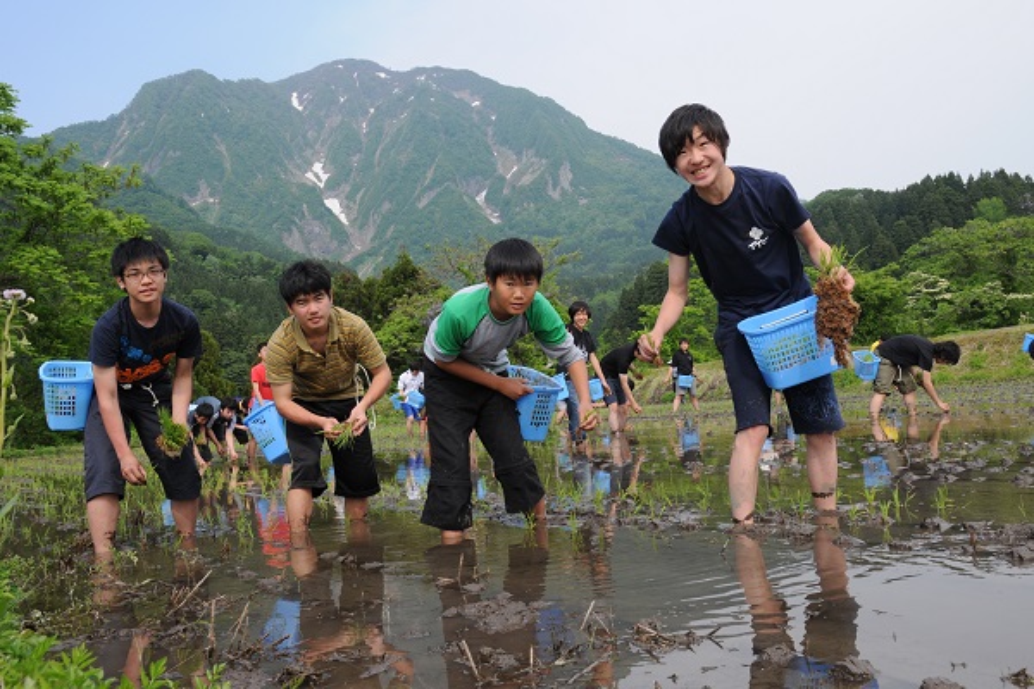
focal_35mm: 33
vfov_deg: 40.0
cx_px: 517
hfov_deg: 57.2
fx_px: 948
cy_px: 344
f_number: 11
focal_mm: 22
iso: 400
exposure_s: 1/250
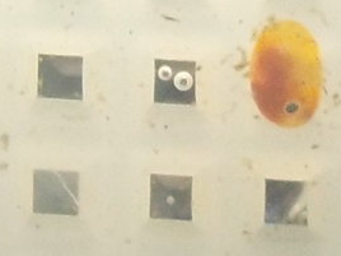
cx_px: 286
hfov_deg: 33.1
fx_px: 552
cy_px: 87
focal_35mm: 56
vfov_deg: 26.0
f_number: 3.3
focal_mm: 4.1
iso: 200
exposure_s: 1/30
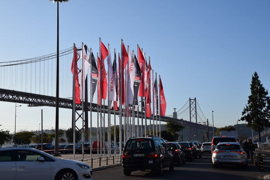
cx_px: 135
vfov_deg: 25.7
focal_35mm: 52
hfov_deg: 37.9
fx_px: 394
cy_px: 90
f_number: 11
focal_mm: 35
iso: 200
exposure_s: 1/500
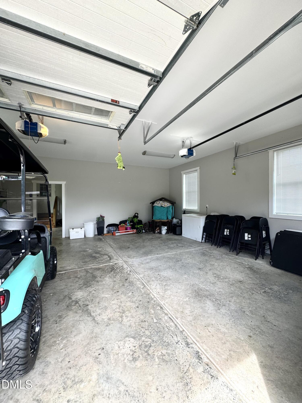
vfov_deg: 102.1
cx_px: 151
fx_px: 163
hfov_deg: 85.7
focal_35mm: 14
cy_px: 202
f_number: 2.2
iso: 64
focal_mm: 2.22
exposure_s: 1/99
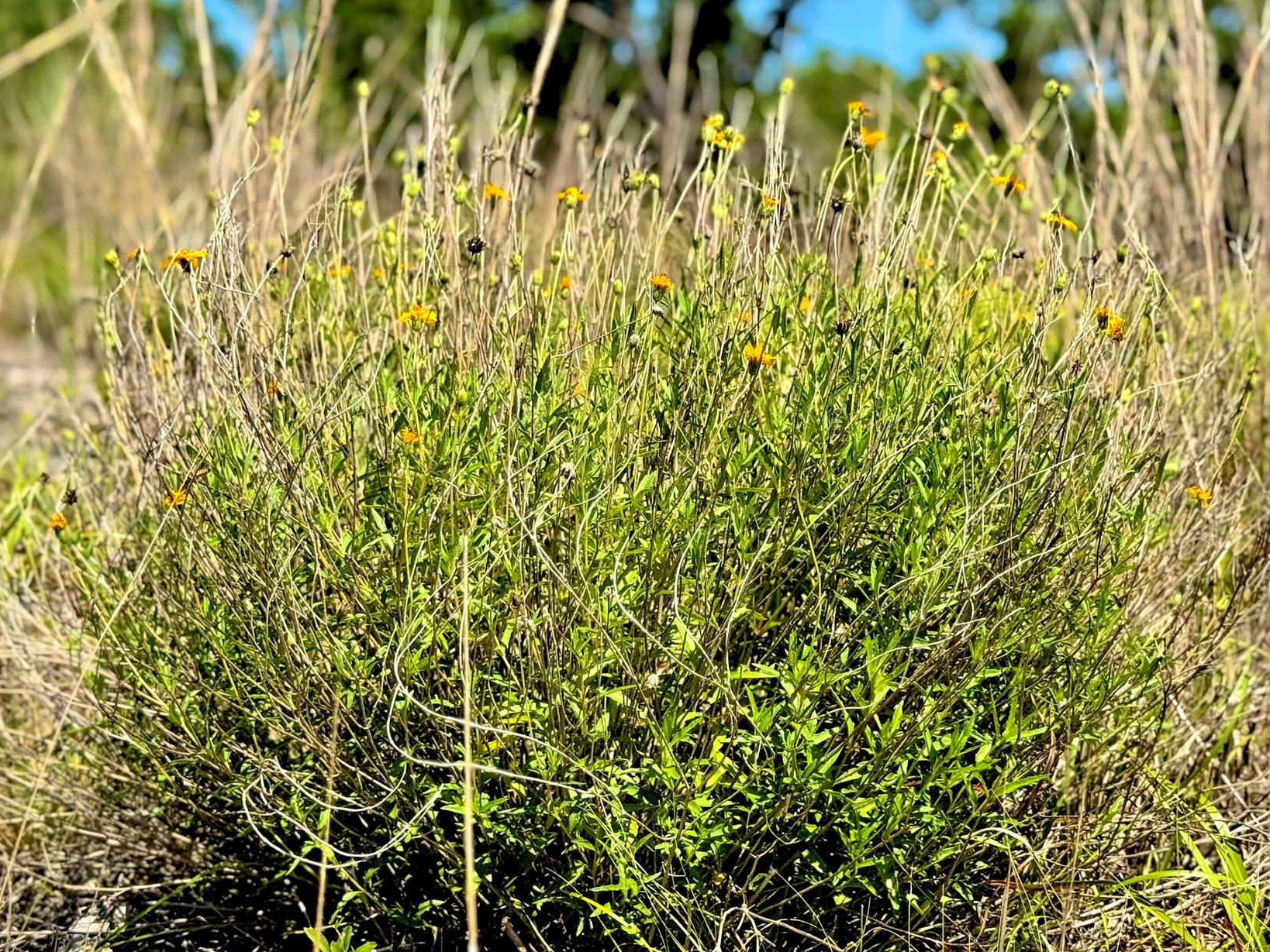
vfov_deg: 24.4
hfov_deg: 32.1
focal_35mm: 60
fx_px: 2202
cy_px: 432
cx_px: 722
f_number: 1.78
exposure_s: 1/3610
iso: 64
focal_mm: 6.76
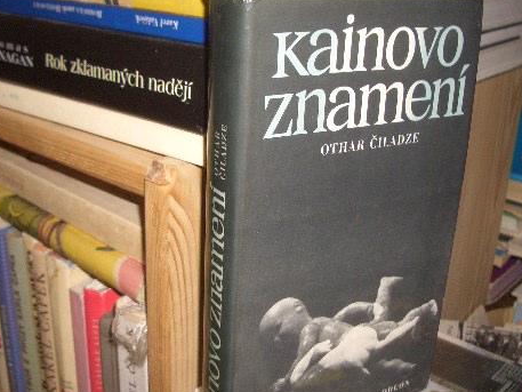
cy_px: 215
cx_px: 257
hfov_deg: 38.9
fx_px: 739
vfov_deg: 29.7
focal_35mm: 49
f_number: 2.6
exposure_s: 1/60
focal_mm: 5.8
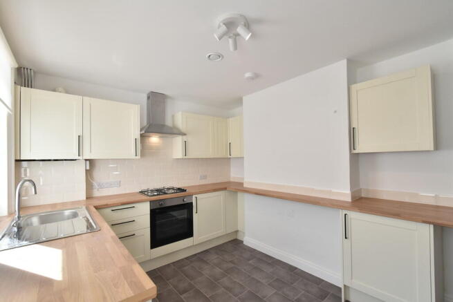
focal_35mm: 15
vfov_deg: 77.4
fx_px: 189
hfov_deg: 100.4
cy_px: 151
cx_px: 226
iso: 500
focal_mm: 10
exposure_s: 1/160
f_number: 6.3
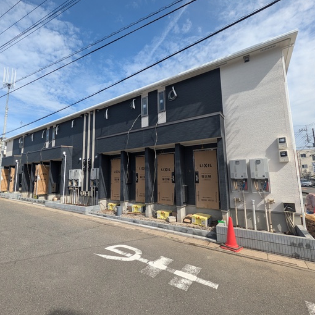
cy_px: 155
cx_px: 135
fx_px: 175
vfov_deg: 84.0
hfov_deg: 83.4
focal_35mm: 17
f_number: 2.2
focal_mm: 1.83
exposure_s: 1/1553
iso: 48
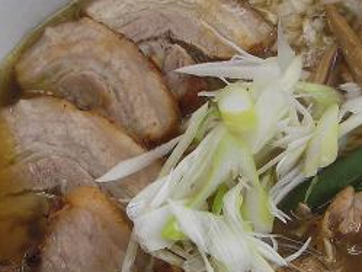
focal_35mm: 78
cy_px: 209
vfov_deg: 18.8
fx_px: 816
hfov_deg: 24.9
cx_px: 231
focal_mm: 6.3
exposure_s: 1/30
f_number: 3.3
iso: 50
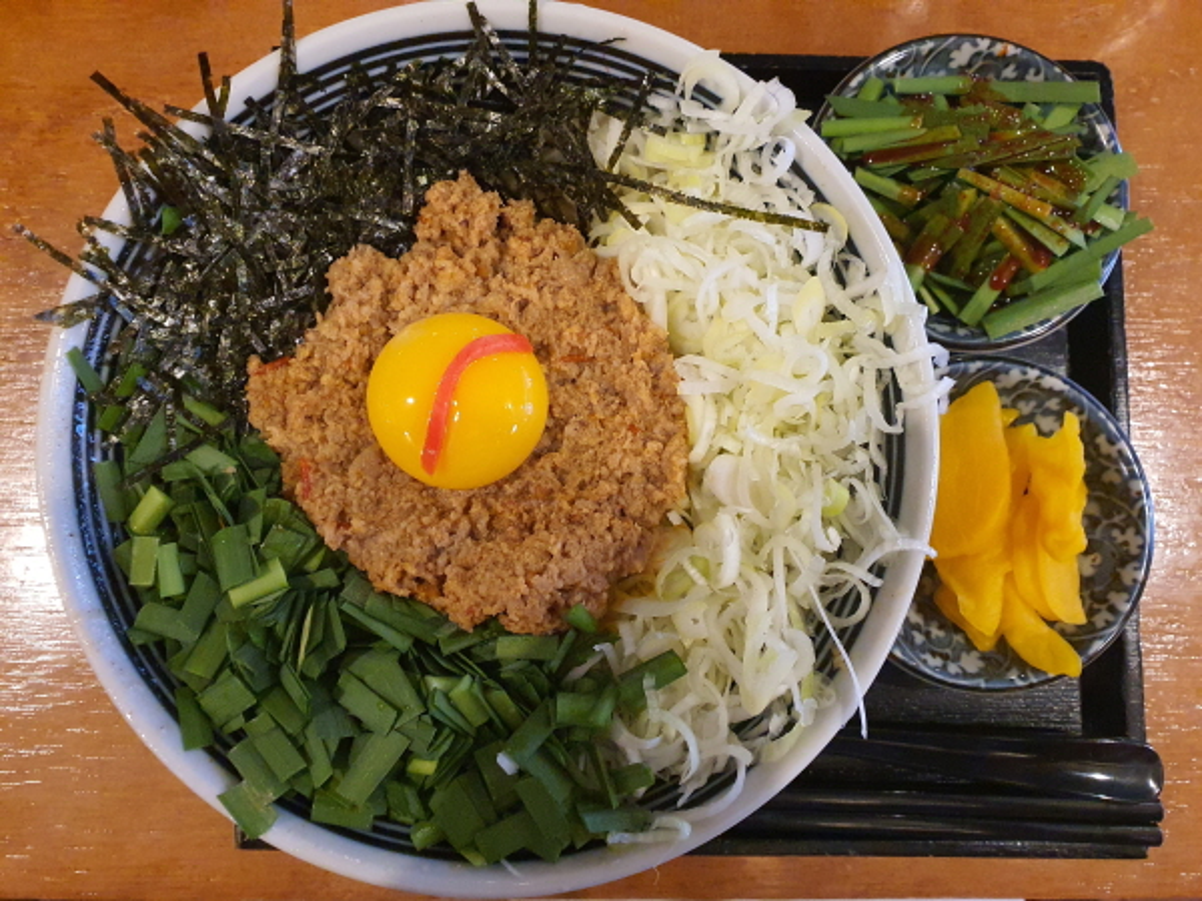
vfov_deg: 53.1
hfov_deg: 67.3
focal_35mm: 26
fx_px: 903
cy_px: 450
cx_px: 601
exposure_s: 1/40
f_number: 2.4
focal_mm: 4.3
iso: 640
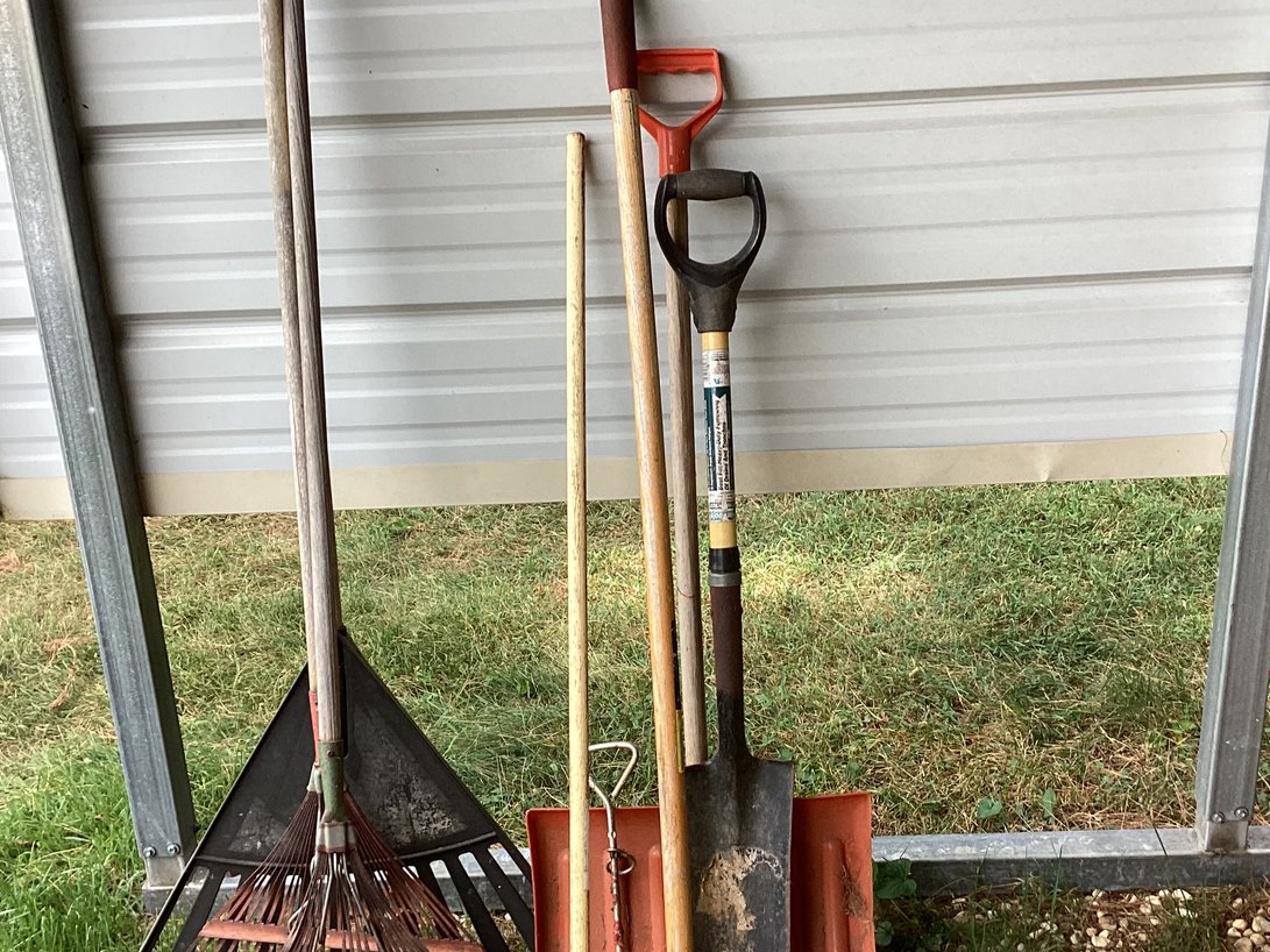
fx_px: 1577
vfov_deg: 33.5
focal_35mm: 43
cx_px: 713
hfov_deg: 43.8
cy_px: 550
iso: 40
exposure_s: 1/120
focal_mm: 3.3
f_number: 2.4
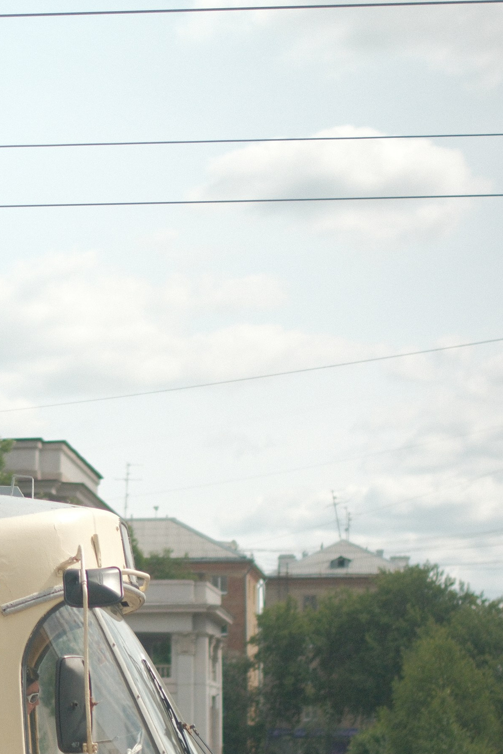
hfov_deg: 13.1
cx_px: -1
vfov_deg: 19.7
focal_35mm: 103
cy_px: 578
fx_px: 2159
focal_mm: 30
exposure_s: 1/60
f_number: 1.4
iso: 800
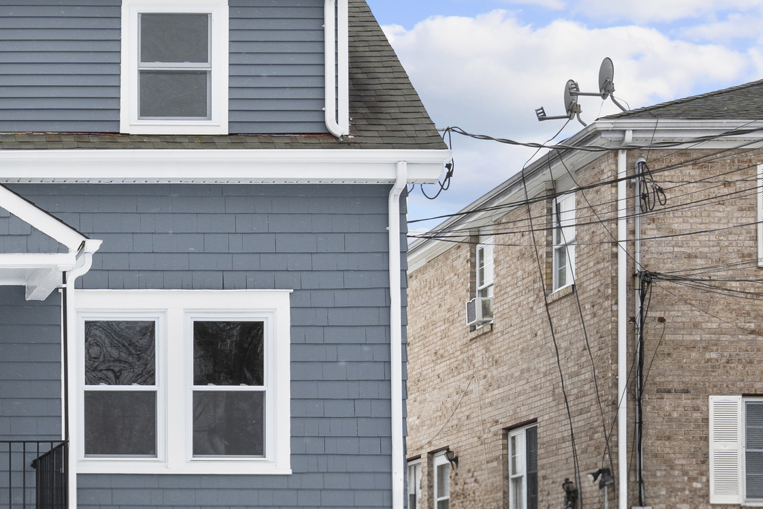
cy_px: 348
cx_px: -134
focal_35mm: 96
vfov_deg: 14.2
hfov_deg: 20.0
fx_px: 2035
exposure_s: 1/20
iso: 200
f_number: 9
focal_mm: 35
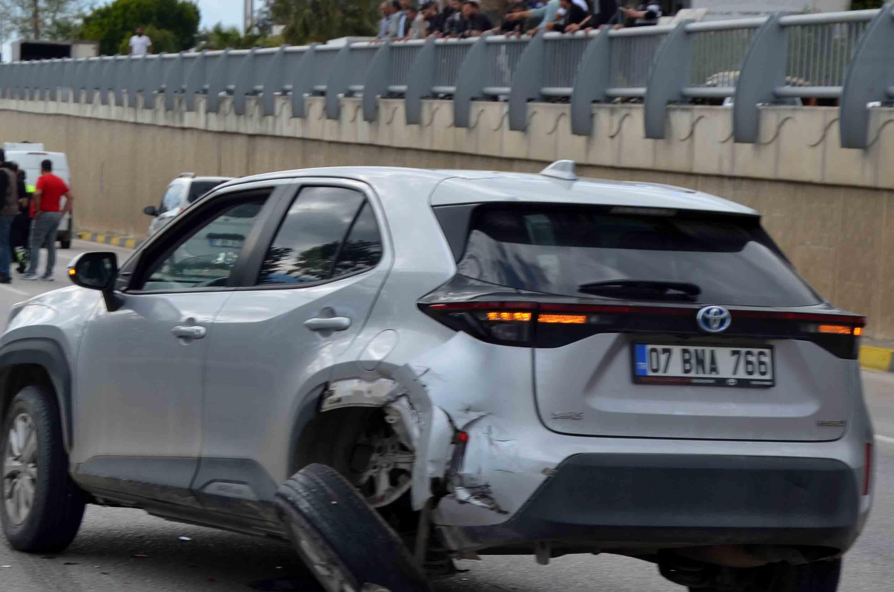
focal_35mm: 129
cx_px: 168
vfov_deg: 10.6
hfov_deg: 15.8
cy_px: 280
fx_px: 3197
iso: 160
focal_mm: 50
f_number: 9
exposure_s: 1/320
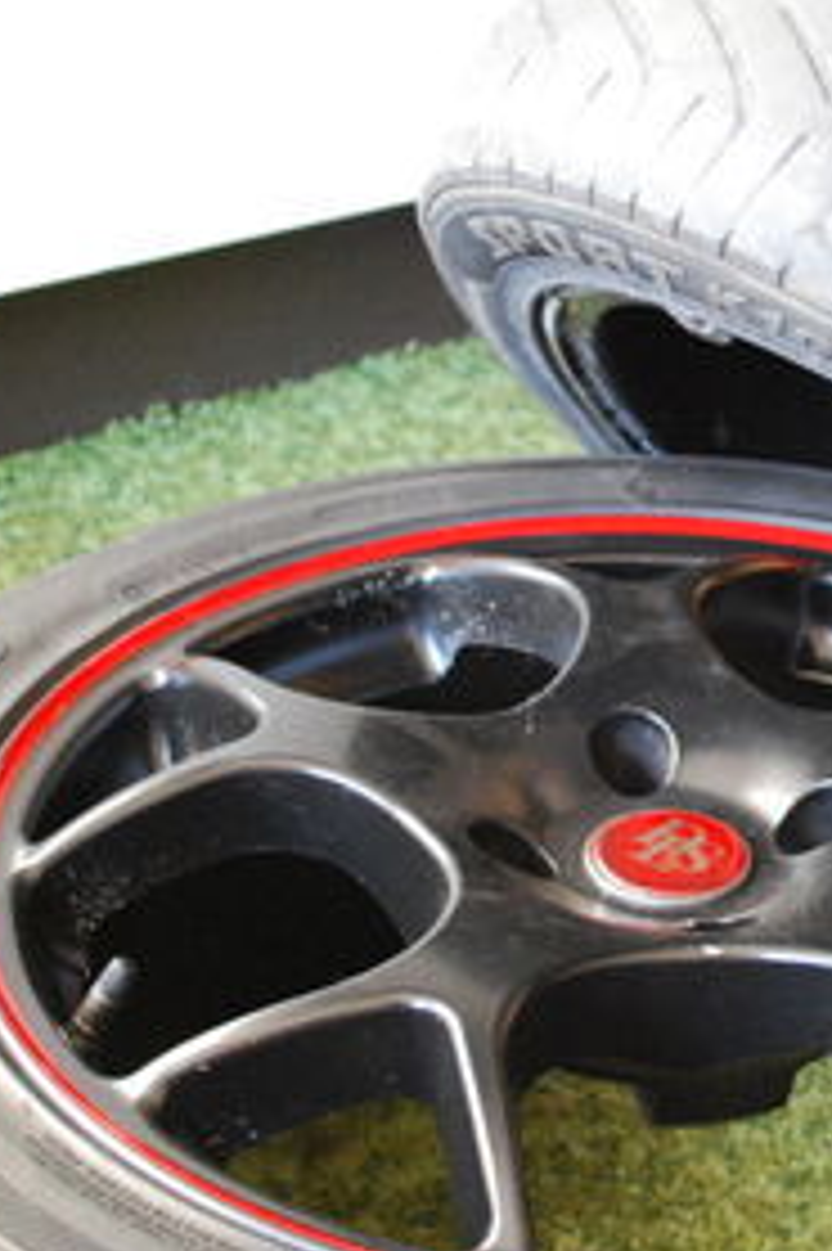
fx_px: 2881
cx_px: 796
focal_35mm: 83
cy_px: 652
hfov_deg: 16.2
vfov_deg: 24.5
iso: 1600
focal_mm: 24
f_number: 4.2
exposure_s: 1/20
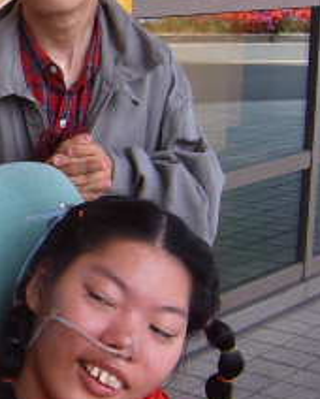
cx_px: -184
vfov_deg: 17.6
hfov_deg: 13.2
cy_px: 156
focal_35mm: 109
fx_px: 1289
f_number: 6
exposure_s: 1/60
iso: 63
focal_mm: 6.2
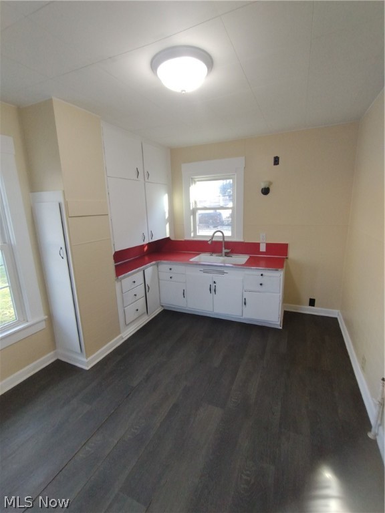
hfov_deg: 78.1
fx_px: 237
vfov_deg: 94.5
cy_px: 256
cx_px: 192
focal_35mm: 16
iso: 133
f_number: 2.2
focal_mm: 1.66
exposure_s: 1/30
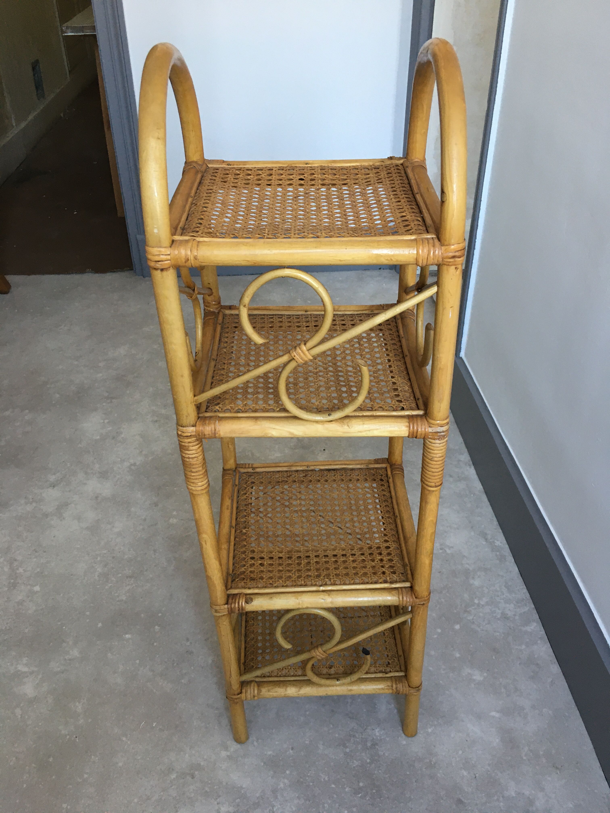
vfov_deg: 61.7
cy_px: 406
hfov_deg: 48.2
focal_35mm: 29
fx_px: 681
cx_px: 305
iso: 100
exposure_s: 1/33
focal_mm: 4.15
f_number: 2.2
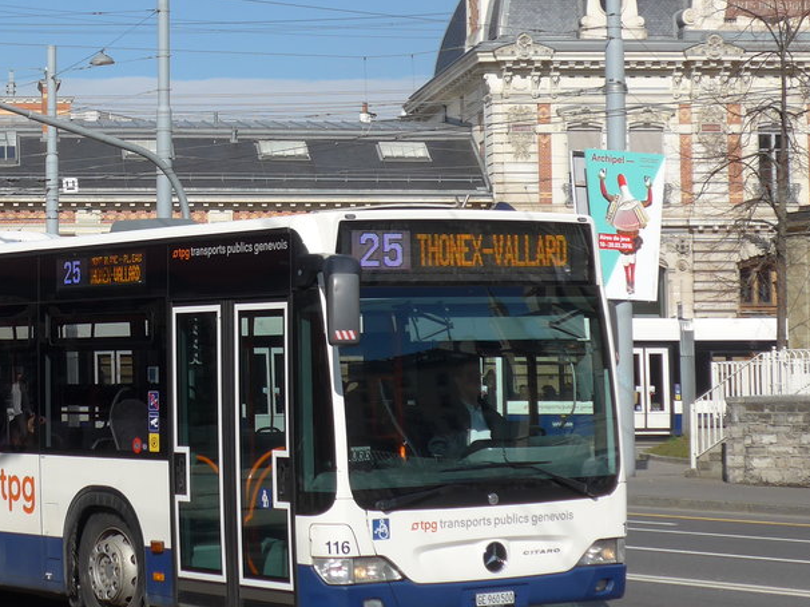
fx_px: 2550
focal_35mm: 109
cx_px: 114
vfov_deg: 13.5
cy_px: 193
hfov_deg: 17.8
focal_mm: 11.3
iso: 80
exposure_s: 1/1600
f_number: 3.4
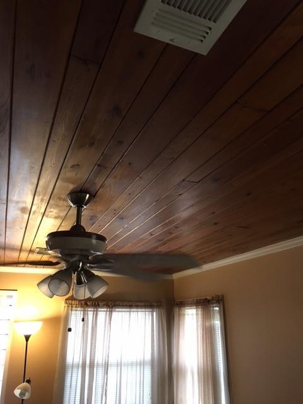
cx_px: 152
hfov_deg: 48.2
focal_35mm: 29
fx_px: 338
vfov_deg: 61.7
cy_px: 202
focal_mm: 4.15
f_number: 2.2
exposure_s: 1/10
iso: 80
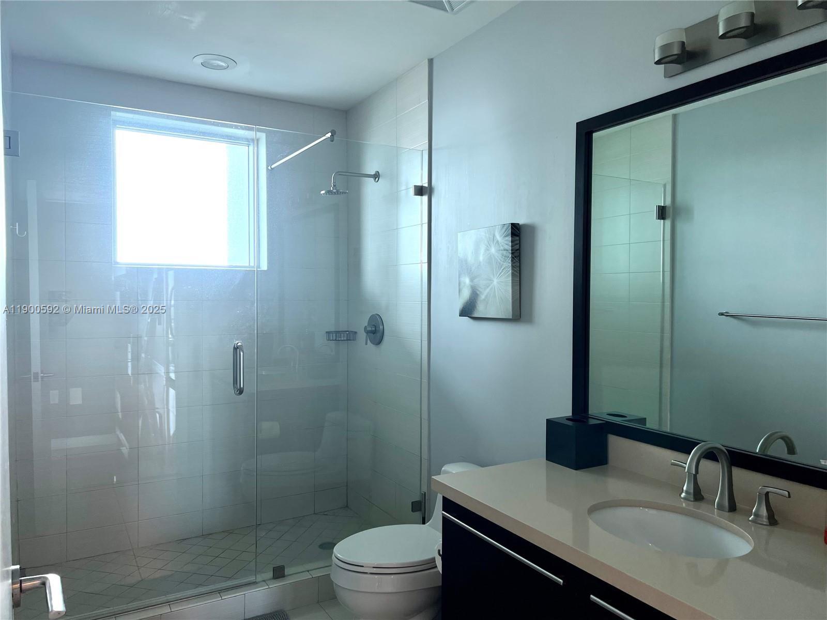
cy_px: 310
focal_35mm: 26
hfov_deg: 67.3
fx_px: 621
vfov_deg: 53.1
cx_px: 414
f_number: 1.5
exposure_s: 1/165
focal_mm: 5.7
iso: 40
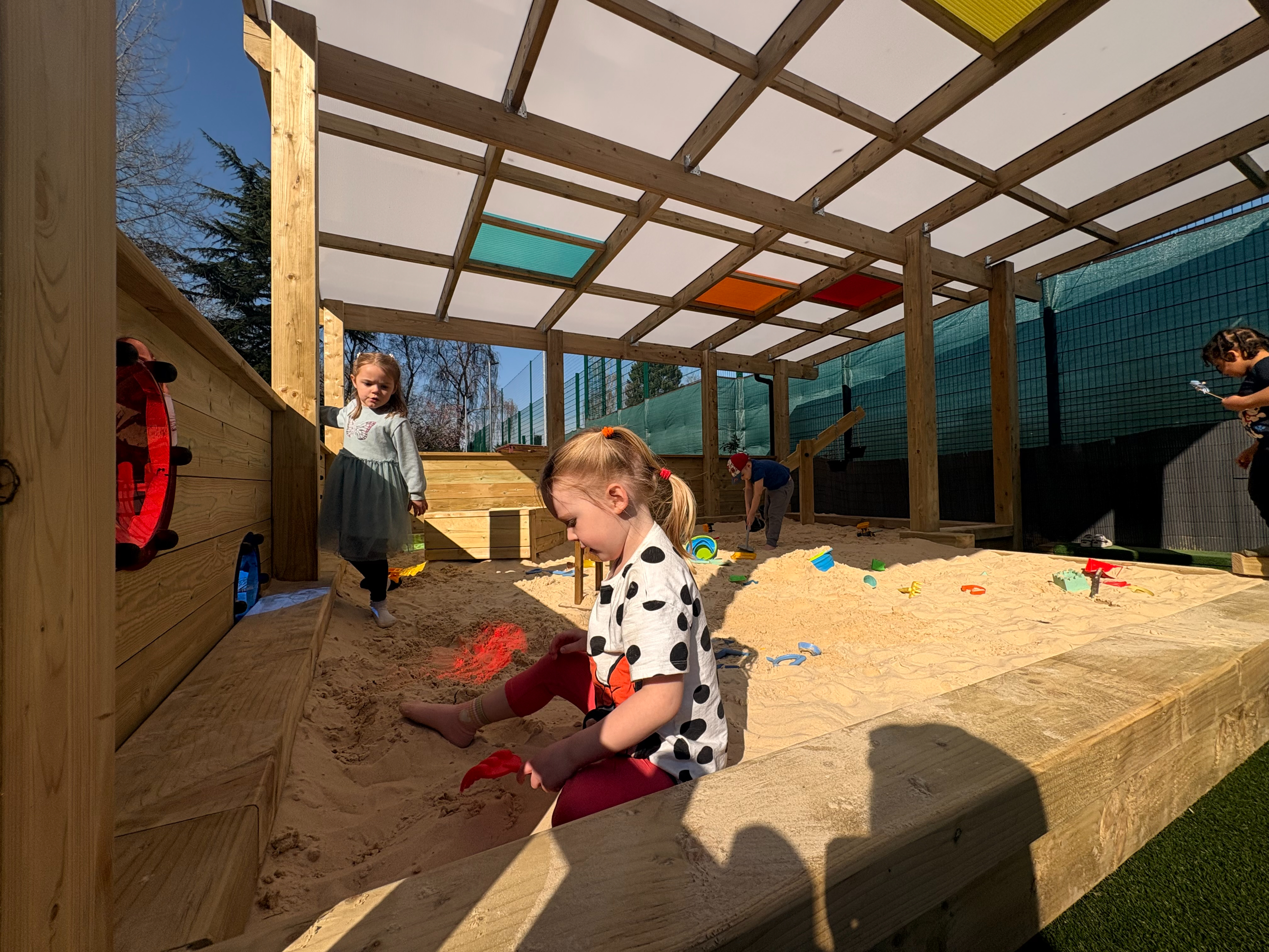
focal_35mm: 14
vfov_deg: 85.7
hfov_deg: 102.1
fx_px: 513
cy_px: 476
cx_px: 634
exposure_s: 1/2494
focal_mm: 2.22
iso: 50
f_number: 2.2
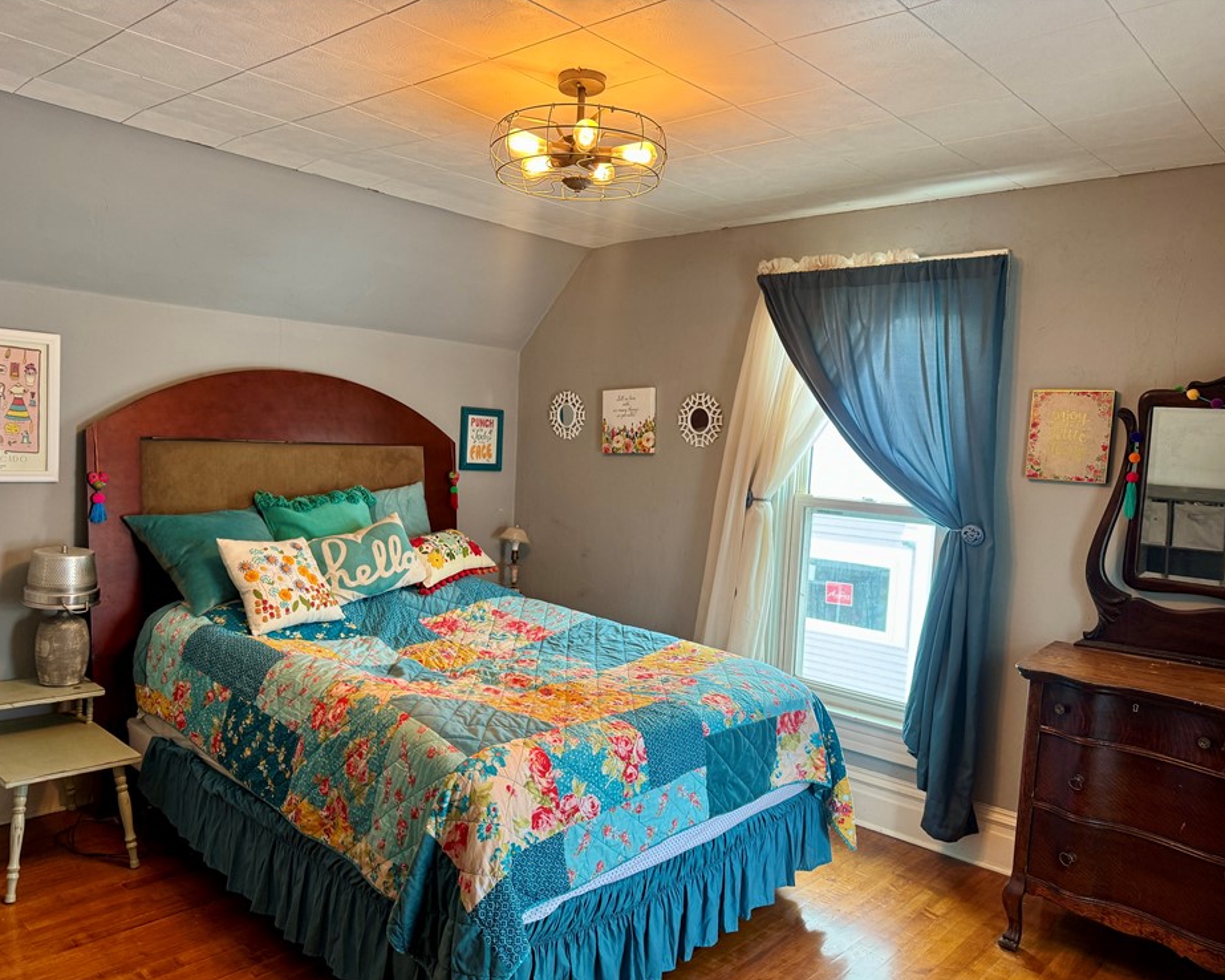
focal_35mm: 26
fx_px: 942
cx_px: 577
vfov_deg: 54.9
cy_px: 506
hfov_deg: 66.0
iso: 125
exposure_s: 1/60
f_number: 1.78
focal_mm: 6.76
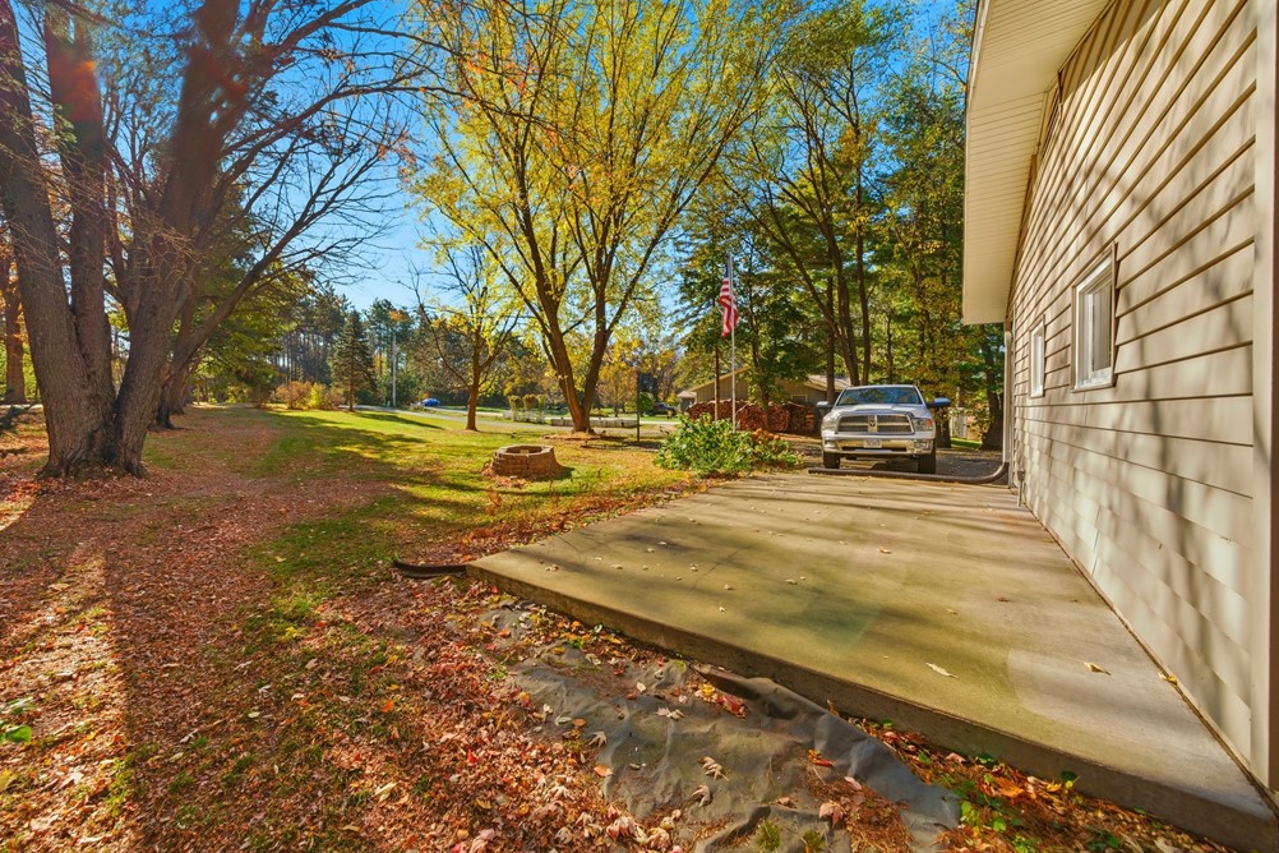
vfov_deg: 85.4
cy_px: 409
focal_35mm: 13
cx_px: 592
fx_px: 462
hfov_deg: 108.1
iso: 100
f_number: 8
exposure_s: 1/1250
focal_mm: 12
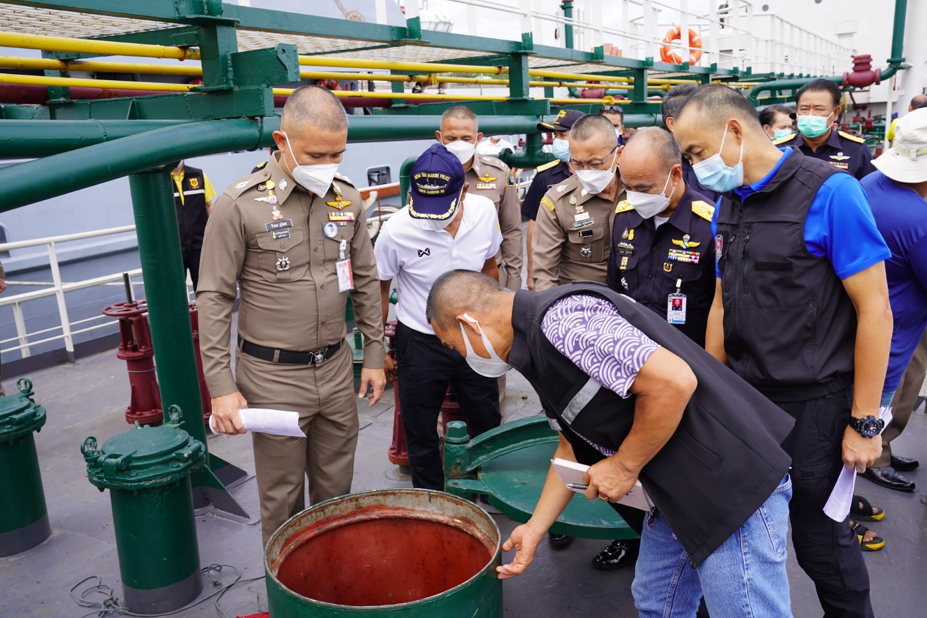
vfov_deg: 43.6
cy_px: 309
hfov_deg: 61.9
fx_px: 772
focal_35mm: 30
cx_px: 464
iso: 100
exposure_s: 1/100
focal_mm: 30
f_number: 7.1
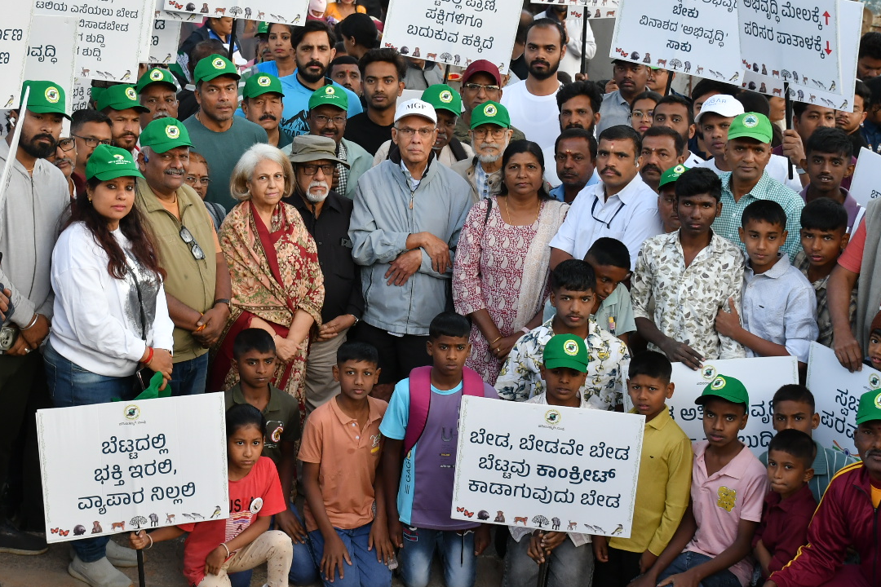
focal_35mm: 90
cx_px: 392
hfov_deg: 22.6
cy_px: 217
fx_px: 2202
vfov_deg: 15.2
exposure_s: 1/200
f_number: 5.6
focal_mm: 40
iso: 500
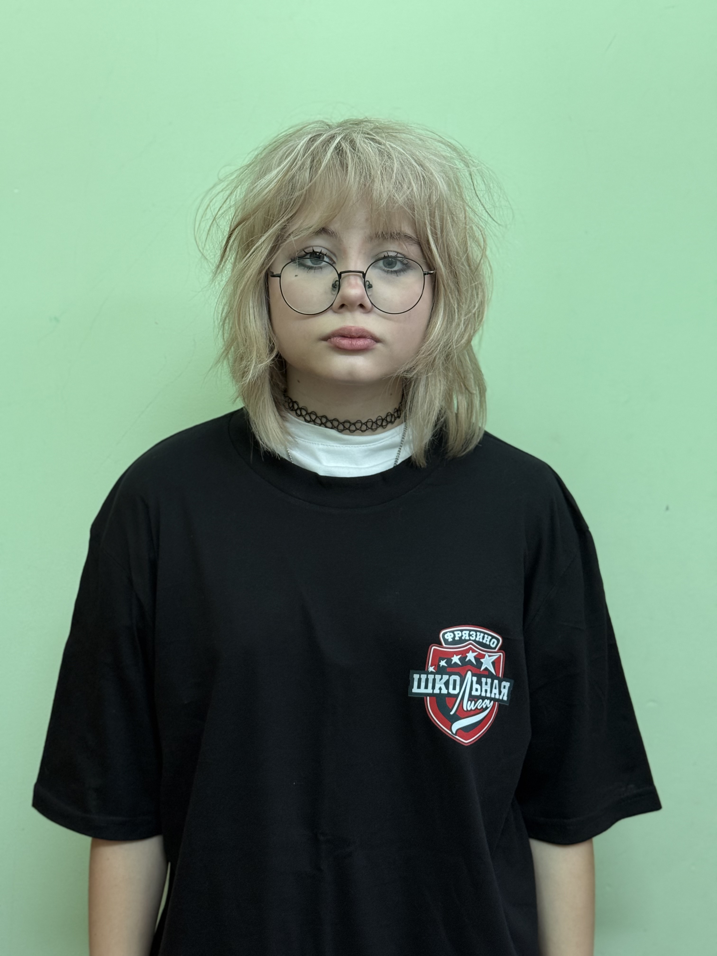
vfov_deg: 39.7
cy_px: 478
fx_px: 1326
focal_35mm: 48
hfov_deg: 30.3
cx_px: 358
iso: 200
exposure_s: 1/50
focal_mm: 6.8
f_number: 1.8
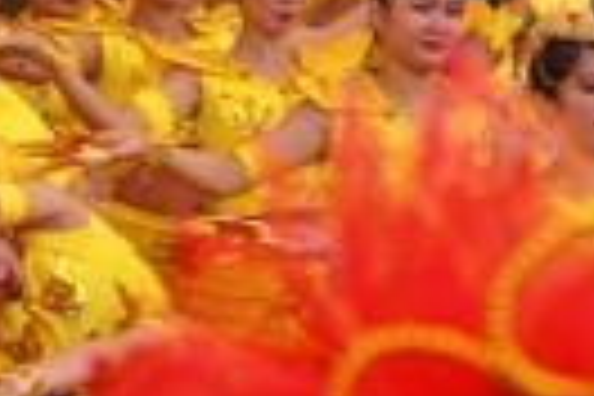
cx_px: 351
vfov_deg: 4.0
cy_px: 54
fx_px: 5610
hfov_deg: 6.1
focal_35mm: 340
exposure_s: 1/100
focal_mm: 60
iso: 160
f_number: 5.6
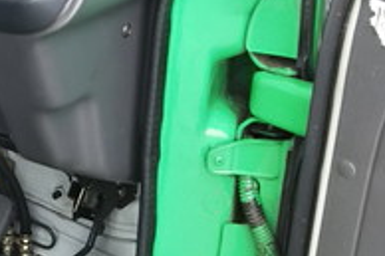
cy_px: 52
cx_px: -183
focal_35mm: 103
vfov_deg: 13.2
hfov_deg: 17.9
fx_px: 1101
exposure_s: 1/40
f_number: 2.2
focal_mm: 4
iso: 50
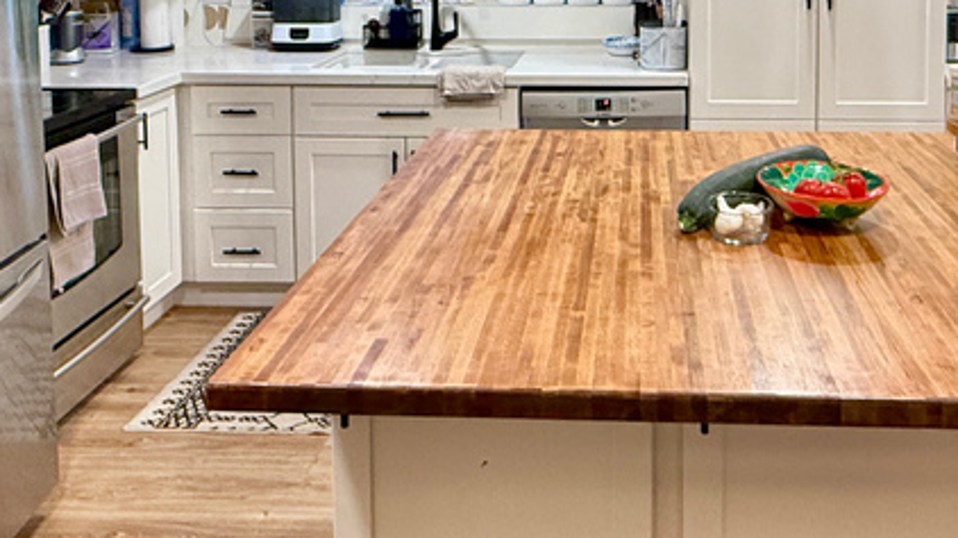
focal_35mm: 37
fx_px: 940
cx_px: 615
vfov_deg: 29.1
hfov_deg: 53.3
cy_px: -43
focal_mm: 2.22
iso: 640
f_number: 2.2
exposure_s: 1/120
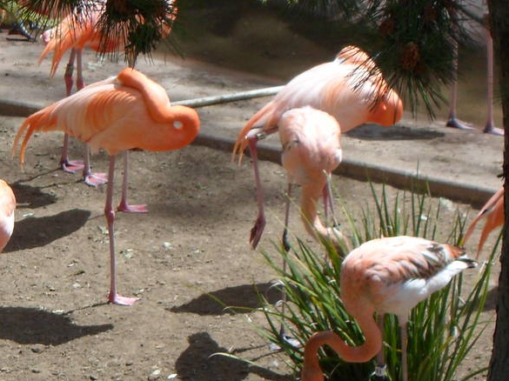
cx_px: -98
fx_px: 10860
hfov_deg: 2.7
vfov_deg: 2.0
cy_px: 259
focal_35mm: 739
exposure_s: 1/350
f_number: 5.9
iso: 80
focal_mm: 46.8
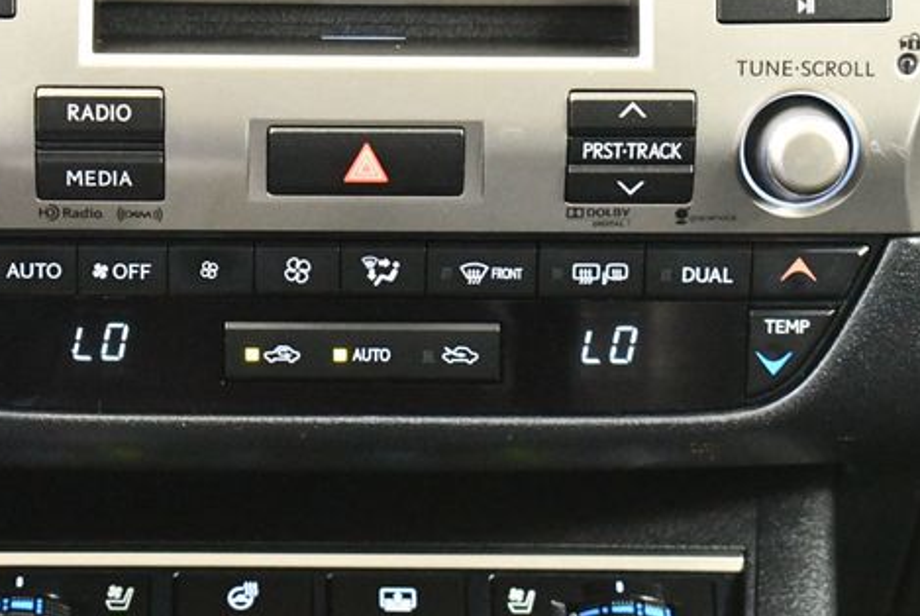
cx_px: 314
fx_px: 3838
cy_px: 347
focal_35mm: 150
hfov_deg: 13.6
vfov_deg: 9.2
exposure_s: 1/25
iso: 12800
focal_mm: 55
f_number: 5.6
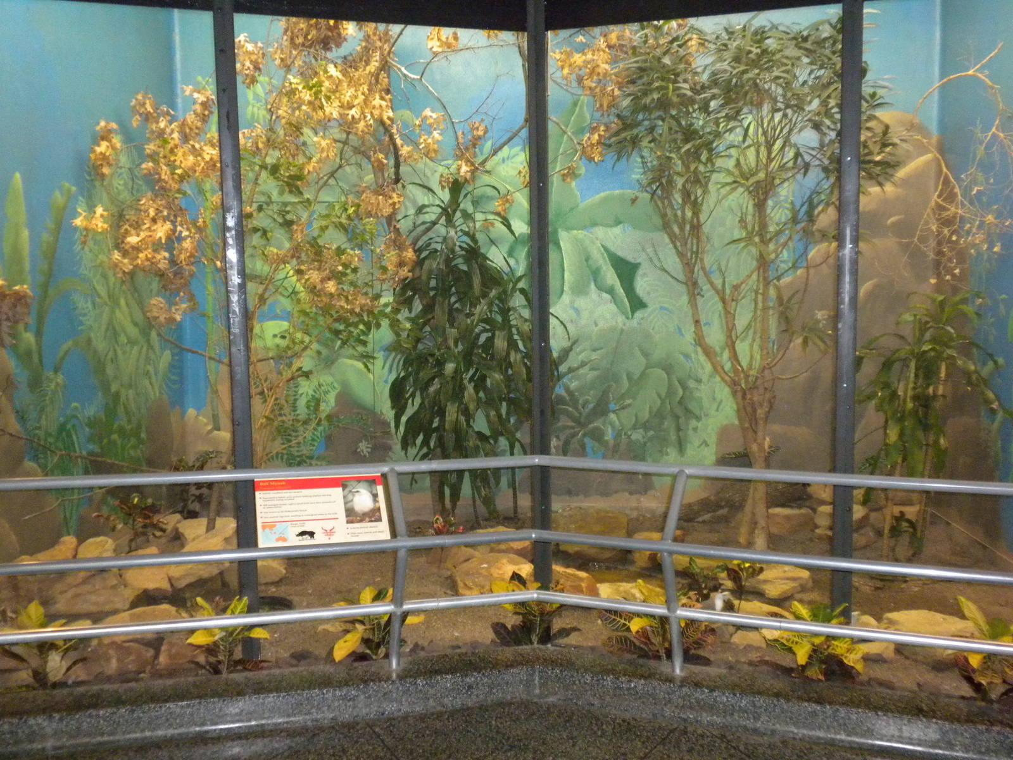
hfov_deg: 50.1
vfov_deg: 38.7
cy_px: 380
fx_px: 1083
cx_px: 506
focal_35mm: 37
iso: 562
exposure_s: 1/30
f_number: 3.5
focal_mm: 6.6
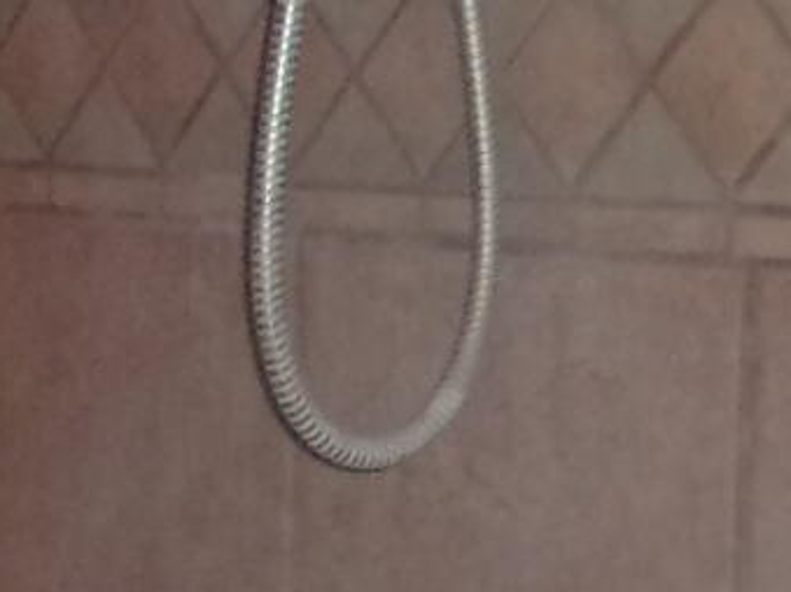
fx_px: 3723
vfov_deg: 8.9
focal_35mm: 163
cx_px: 462
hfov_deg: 12.1
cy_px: 876
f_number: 3
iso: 200
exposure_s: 1/34
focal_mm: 4.9
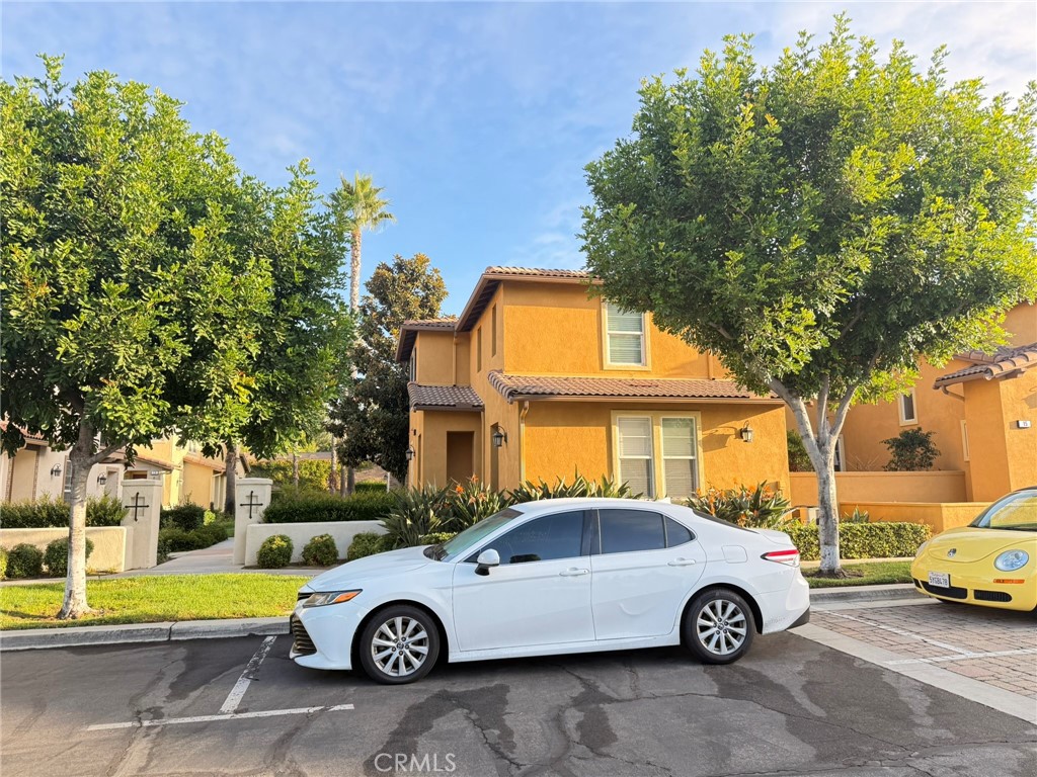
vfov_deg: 56.8
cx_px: 518
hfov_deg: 71.6
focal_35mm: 24
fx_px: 719
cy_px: 388
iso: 100
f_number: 1.78
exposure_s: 1/423
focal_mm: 6.76
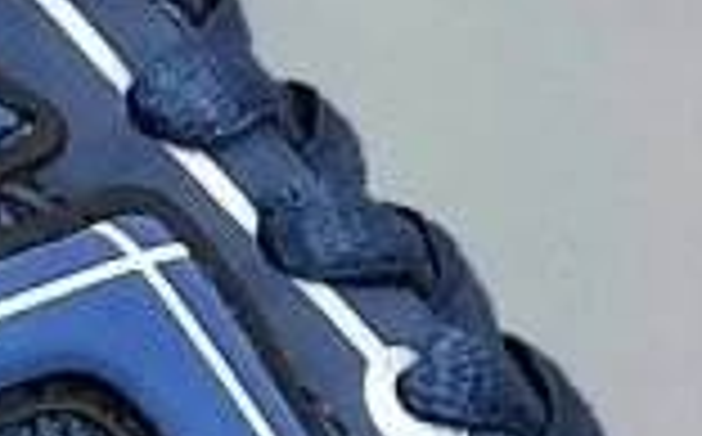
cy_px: 63
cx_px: -594
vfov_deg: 2.3
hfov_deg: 3.7
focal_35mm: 558
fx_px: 10660
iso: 25
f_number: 2.8
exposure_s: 1/33
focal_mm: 6.6
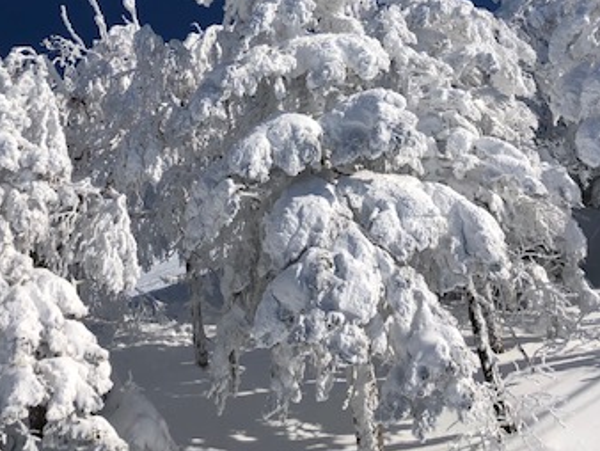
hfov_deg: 36.1
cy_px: 82
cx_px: 277
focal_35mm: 53
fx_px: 919
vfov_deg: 27.0
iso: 20
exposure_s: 1/6098
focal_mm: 3.99
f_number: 1.8
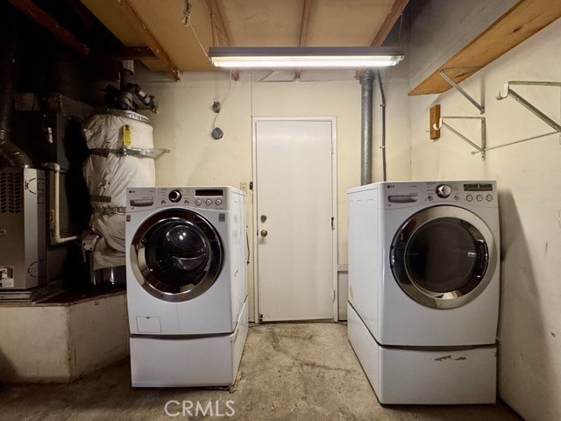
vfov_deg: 85.7
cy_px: 210
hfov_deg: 102.1
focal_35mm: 14
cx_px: 280
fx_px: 227
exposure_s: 1/60
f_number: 2.2
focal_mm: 2.22
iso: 250
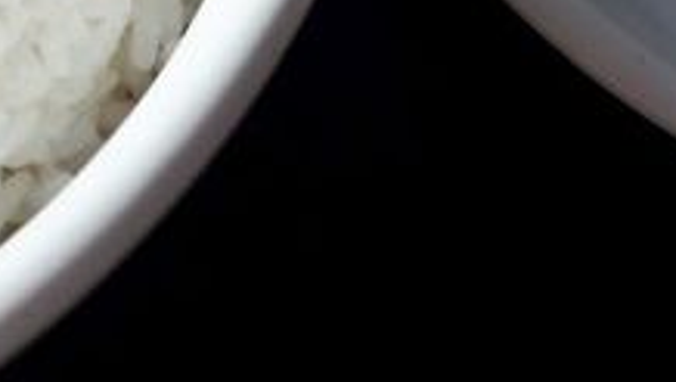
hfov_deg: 23.2
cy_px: -321
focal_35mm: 91
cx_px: 487
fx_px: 1632
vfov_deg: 12.2
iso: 40
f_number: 1.9
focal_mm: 3.7
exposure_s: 1/1020
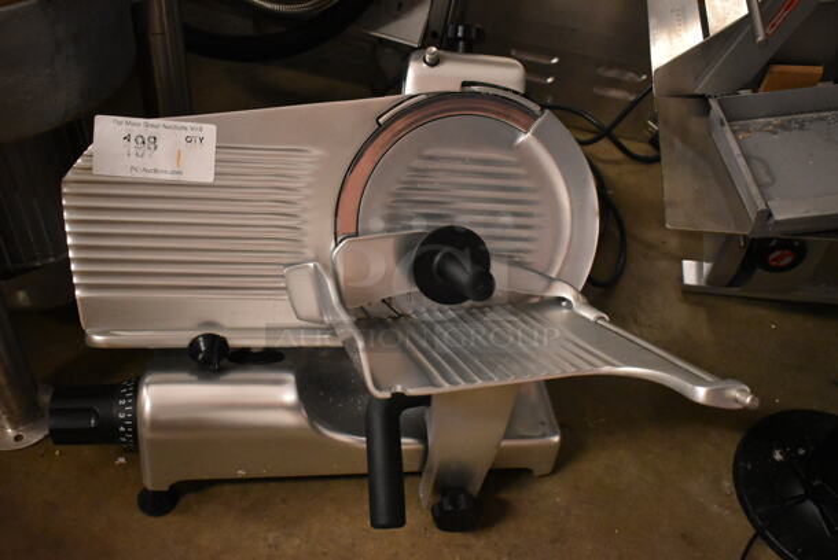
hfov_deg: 53.1
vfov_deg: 37.0
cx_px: 419
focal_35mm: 36
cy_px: 280
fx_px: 839
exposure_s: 1/125
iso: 5000
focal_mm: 24
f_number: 3.8
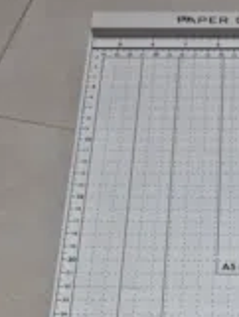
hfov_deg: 24.2
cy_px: 372
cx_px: 255
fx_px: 524
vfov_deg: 29.4
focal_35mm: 57
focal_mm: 5.4
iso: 250
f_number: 1.8
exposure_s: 1/100
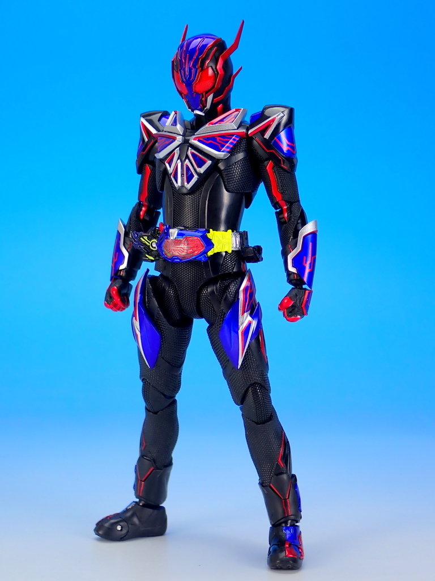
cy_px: 290
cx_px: 218
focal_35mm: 77
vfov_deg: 25.3
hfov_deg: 19.1
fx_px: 1290
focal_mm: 13.65
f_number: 4.1
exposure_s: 1/10
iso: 100
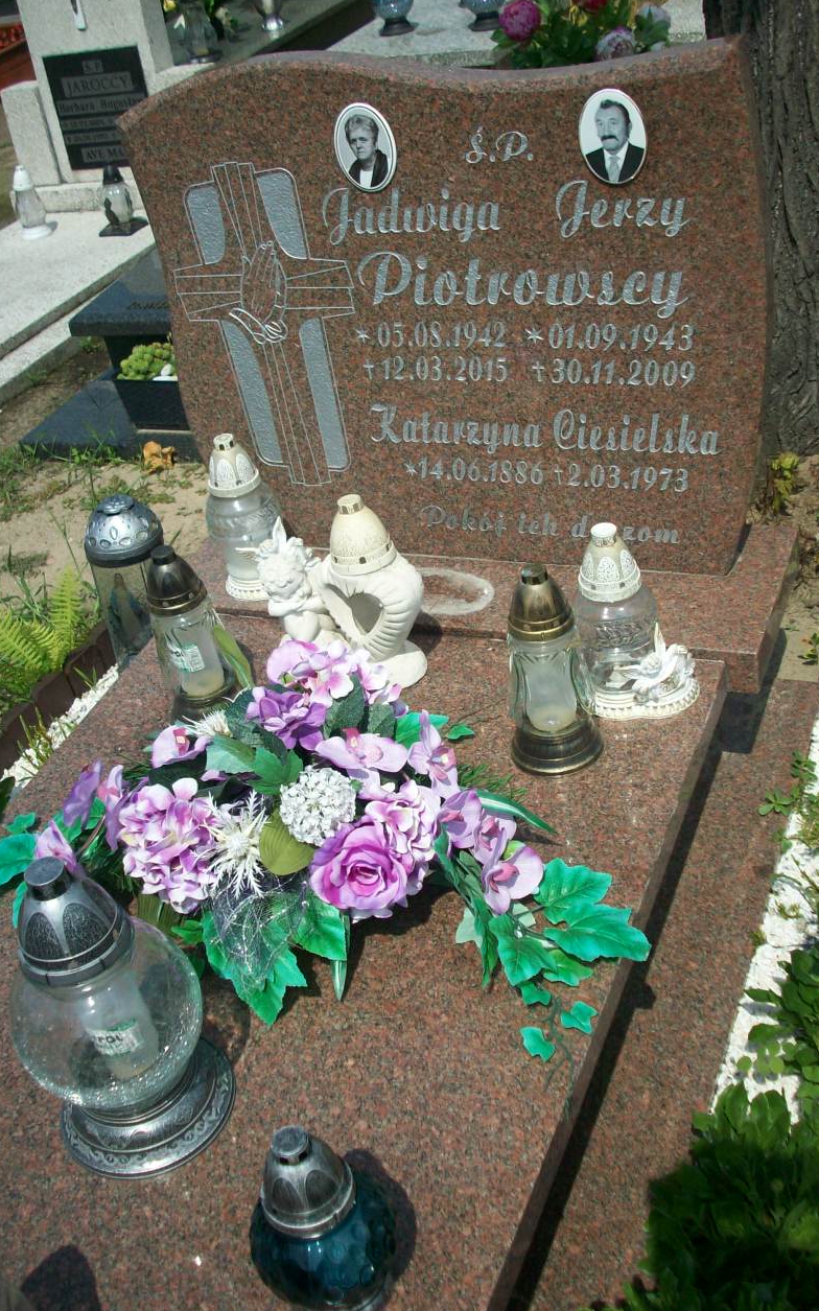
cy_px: 664
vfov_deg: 49.3
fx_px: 1429
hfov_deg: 32.0
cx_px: 381
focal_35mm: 40
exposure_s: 1/611
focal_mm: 6.2
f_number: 5.6
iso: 80
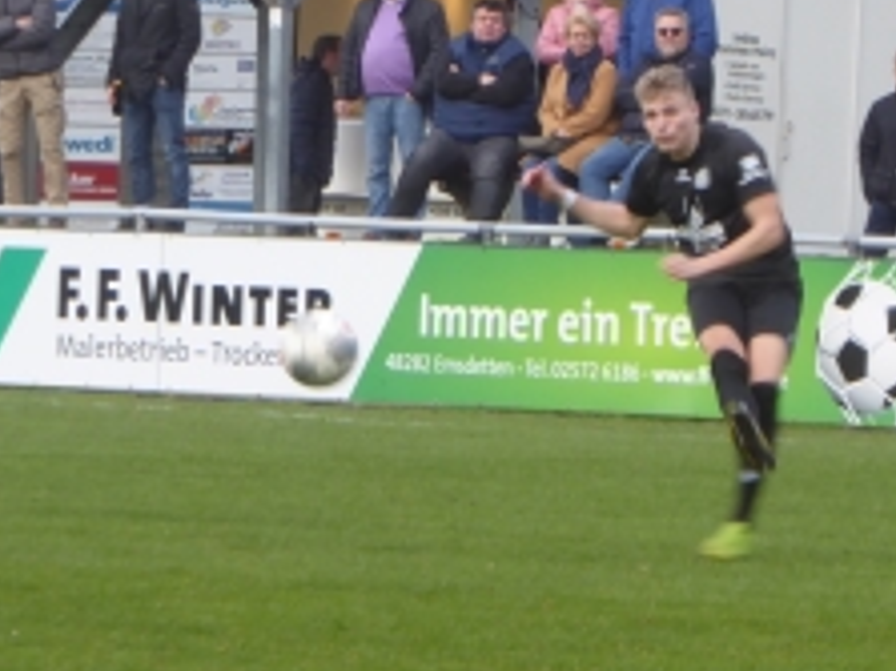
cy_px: 84
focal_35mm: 570
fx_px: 14746
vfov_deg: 2.6
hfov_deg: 3.5
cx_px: 538
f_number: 5.7
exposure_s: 1/80
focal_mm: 50.5
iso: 250
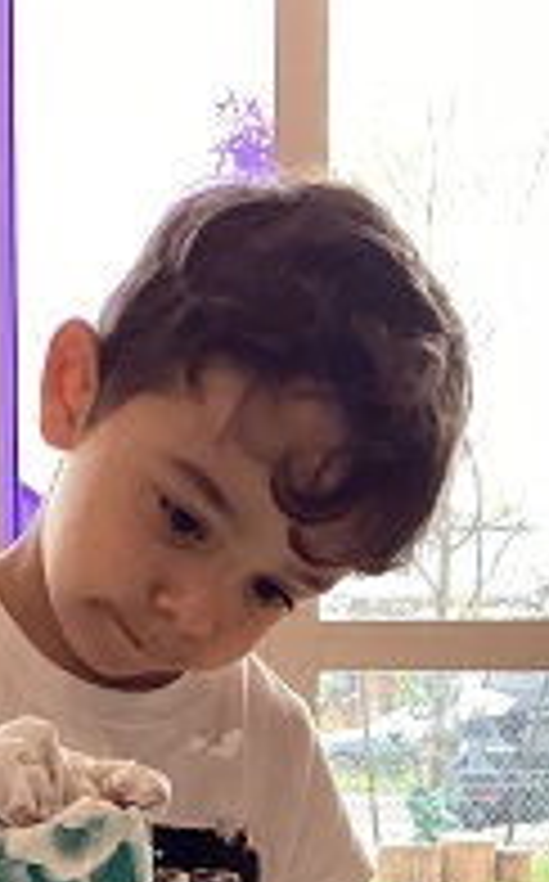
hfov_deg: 15.5
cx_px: 187
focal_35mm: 84
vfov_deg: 22.9
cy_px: 1026
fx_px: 2017
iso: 160
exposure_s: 1/60
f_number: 2.4
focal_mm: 3.3
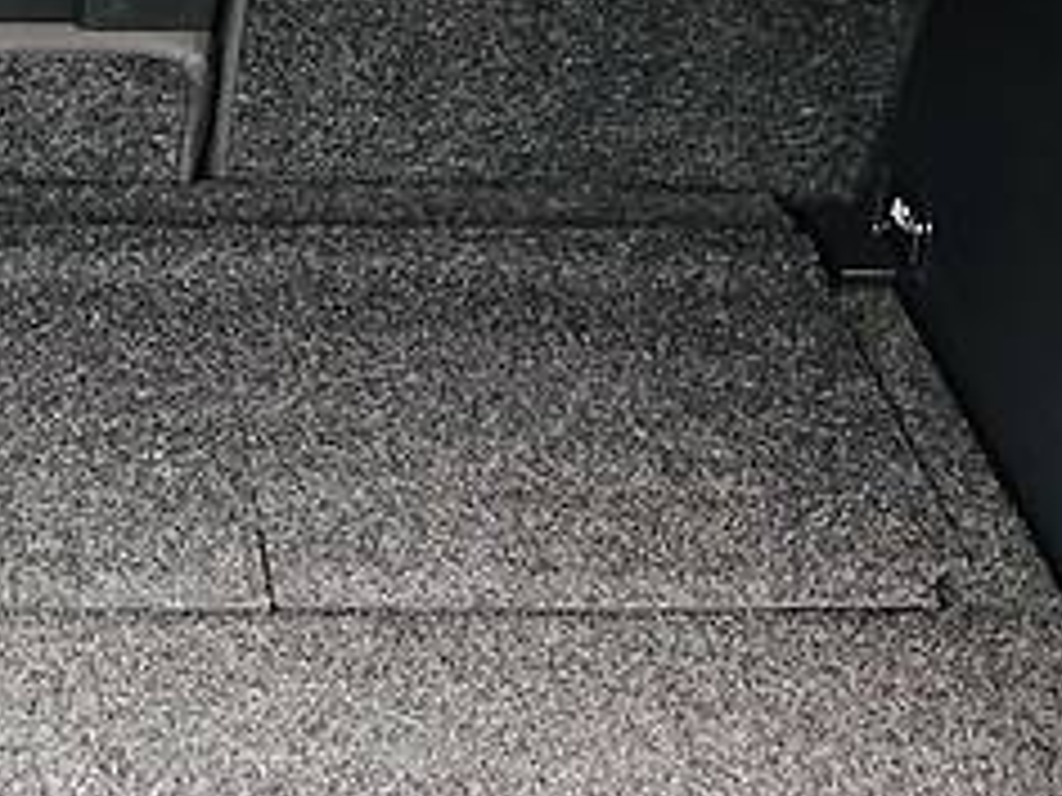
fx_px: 2915
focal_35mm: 95
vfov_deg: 15.1
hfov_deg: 20.0
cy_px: -112
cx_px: -4
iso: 25
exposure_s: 1/30
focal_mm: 4
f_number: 1.8
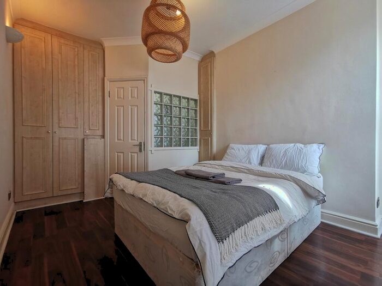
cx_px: 191
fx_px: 177
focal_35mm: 16
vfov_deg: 78.1
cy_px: 143
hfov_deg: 94.5
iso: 125
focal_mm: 2.35
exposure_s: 1/60
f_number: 2.2
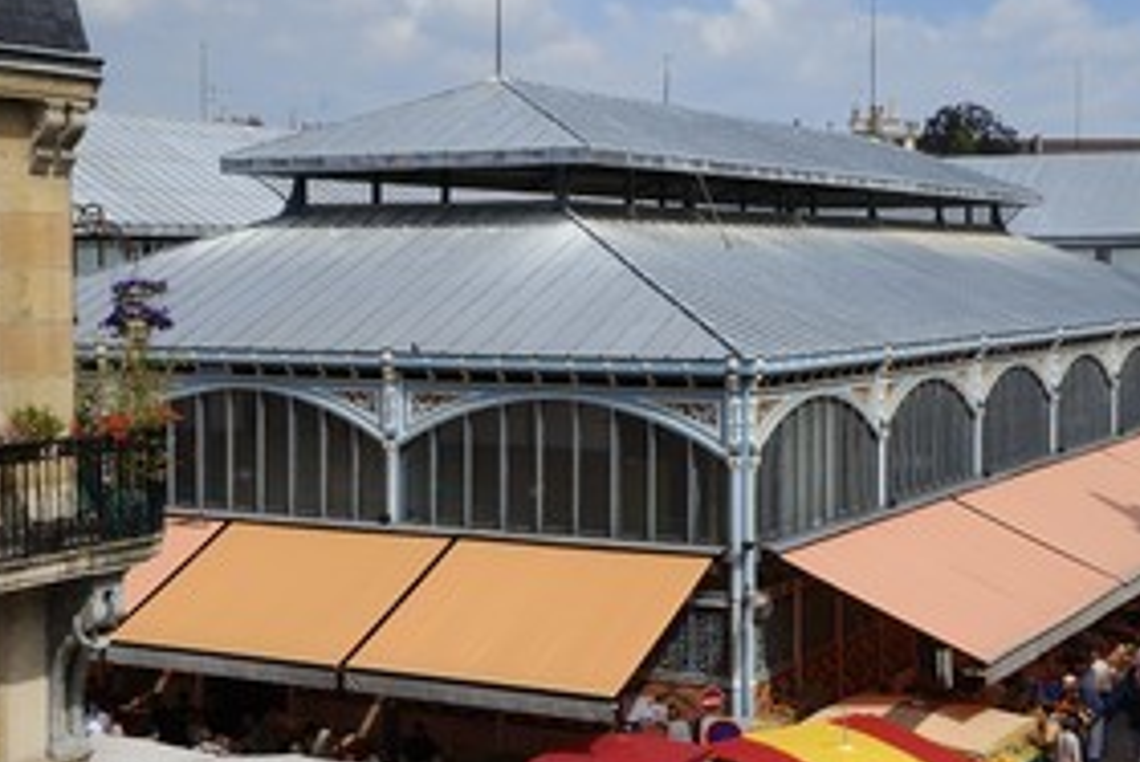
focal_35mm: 48
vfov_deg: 28.1
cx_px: 729
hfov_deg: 40.7
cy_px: 391
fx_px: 1521
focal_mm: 32
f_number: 14
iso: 200
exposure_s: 1/160
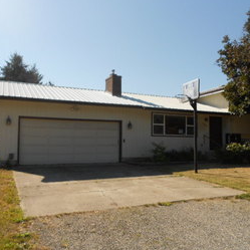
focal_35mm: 32
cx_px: 135
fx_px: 261
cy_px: 126
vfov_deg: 51.1
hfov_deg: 51.1
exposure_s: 1/800
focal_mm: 4.6
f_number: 3.2
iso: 80
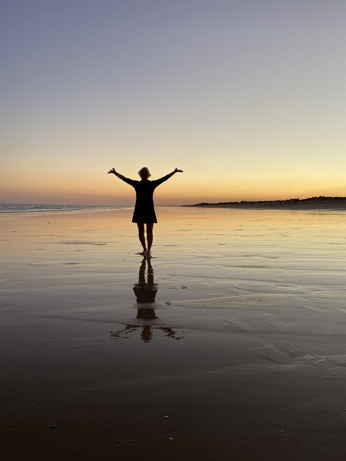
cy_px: 230
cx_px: 173
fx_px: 347
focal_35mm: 26
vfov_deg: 67.3
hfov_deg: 53.1
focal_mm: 4.25
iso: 80
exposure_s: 1/121
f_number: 1.8
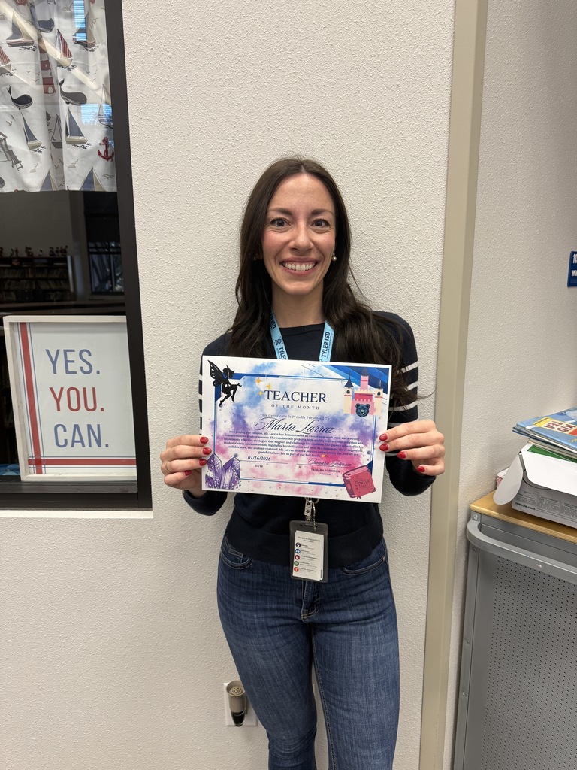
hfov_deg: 56.8
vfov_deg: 71.6
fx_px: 533
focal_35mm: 24
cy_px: 385
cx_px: 288
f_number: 1.78
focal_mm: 6.76
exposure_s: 1/60
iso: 125
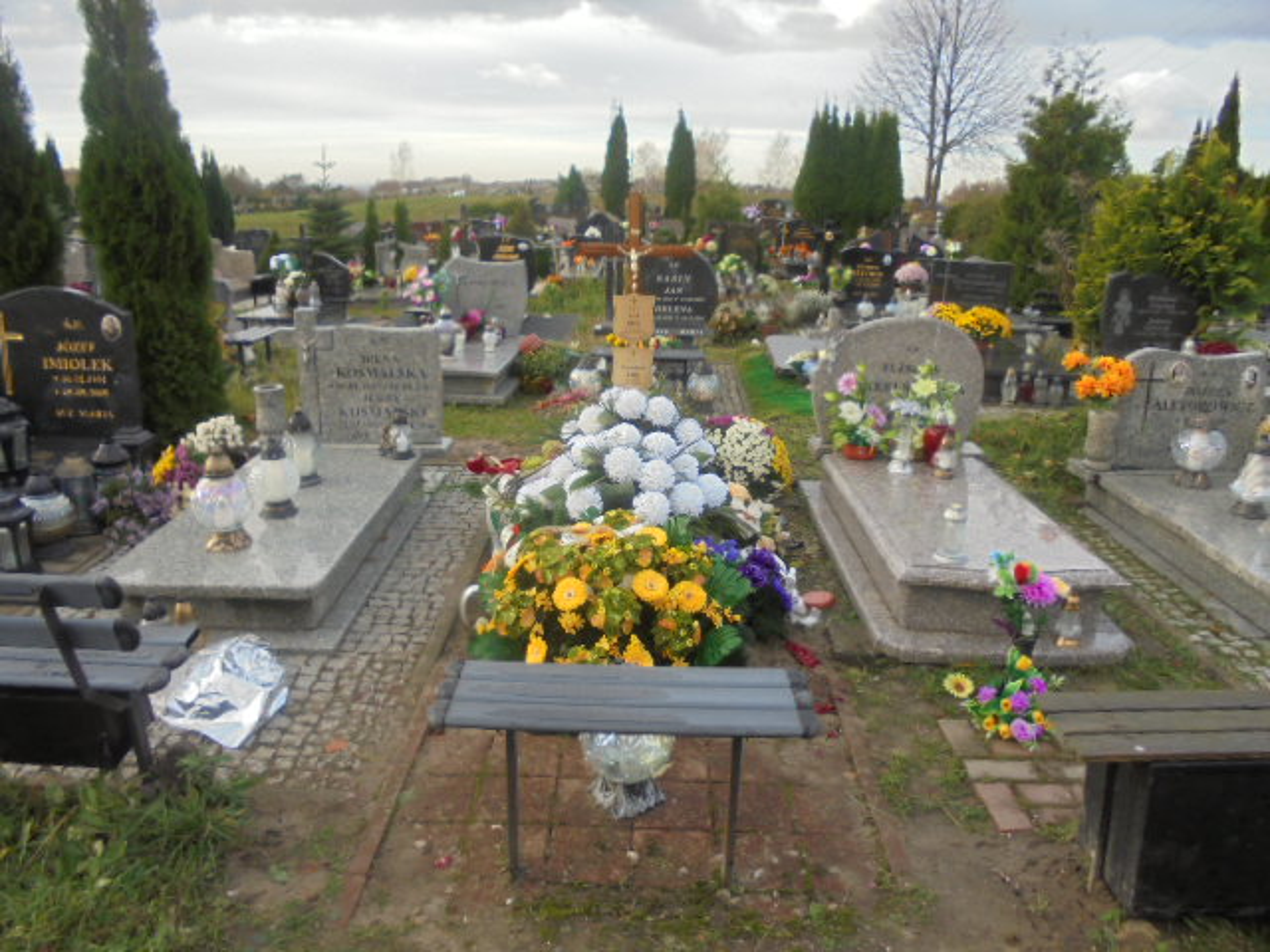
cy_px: 476
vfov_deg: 53.1
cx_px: 635
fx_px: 954
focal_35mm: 26
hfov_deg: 67.3
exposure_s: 1/250
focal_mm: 4.6
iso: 100
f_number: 3.5
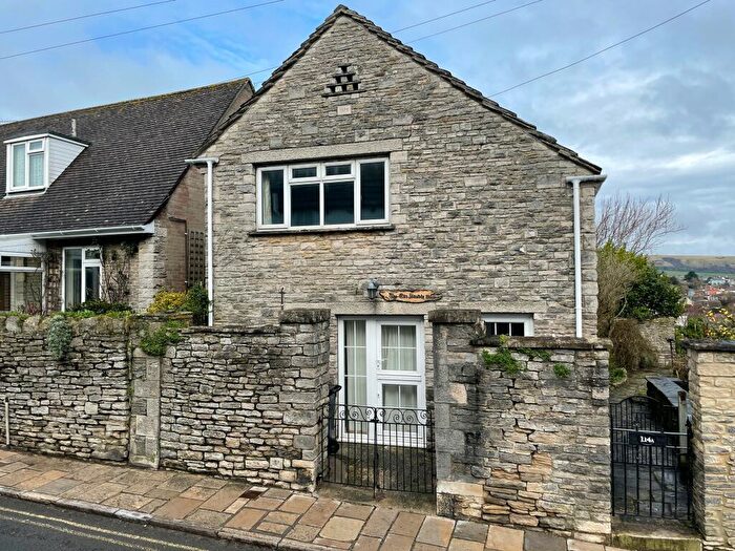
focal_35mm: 26
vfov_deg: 53.1
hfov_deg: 67.3
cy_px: 276
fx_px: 552
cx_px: 368
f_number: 1.6
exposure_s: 1/1490
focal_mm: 4.2
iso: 32
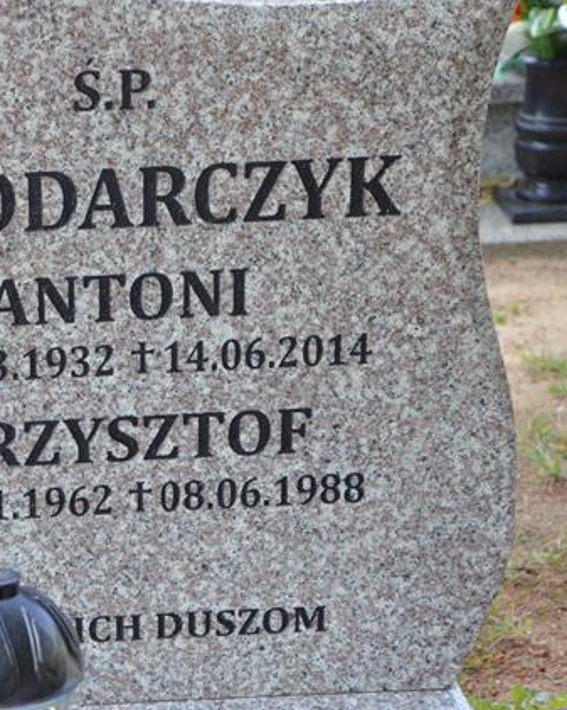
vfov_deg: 17.3
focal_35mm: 111
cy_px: 355
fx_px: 2331
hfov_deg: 13.7
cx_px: 62
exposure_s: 1/125
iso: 400
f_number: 5.6
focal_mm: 52
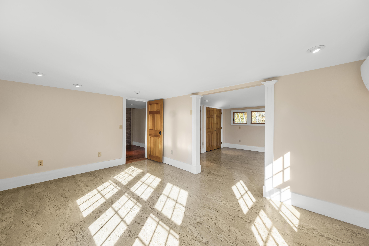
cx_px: 184
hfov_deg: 108.3
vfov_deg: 85.4
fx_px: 133
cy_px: 123
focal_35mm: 13
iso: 320
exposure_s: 1/40
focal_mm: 8.7
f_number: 8
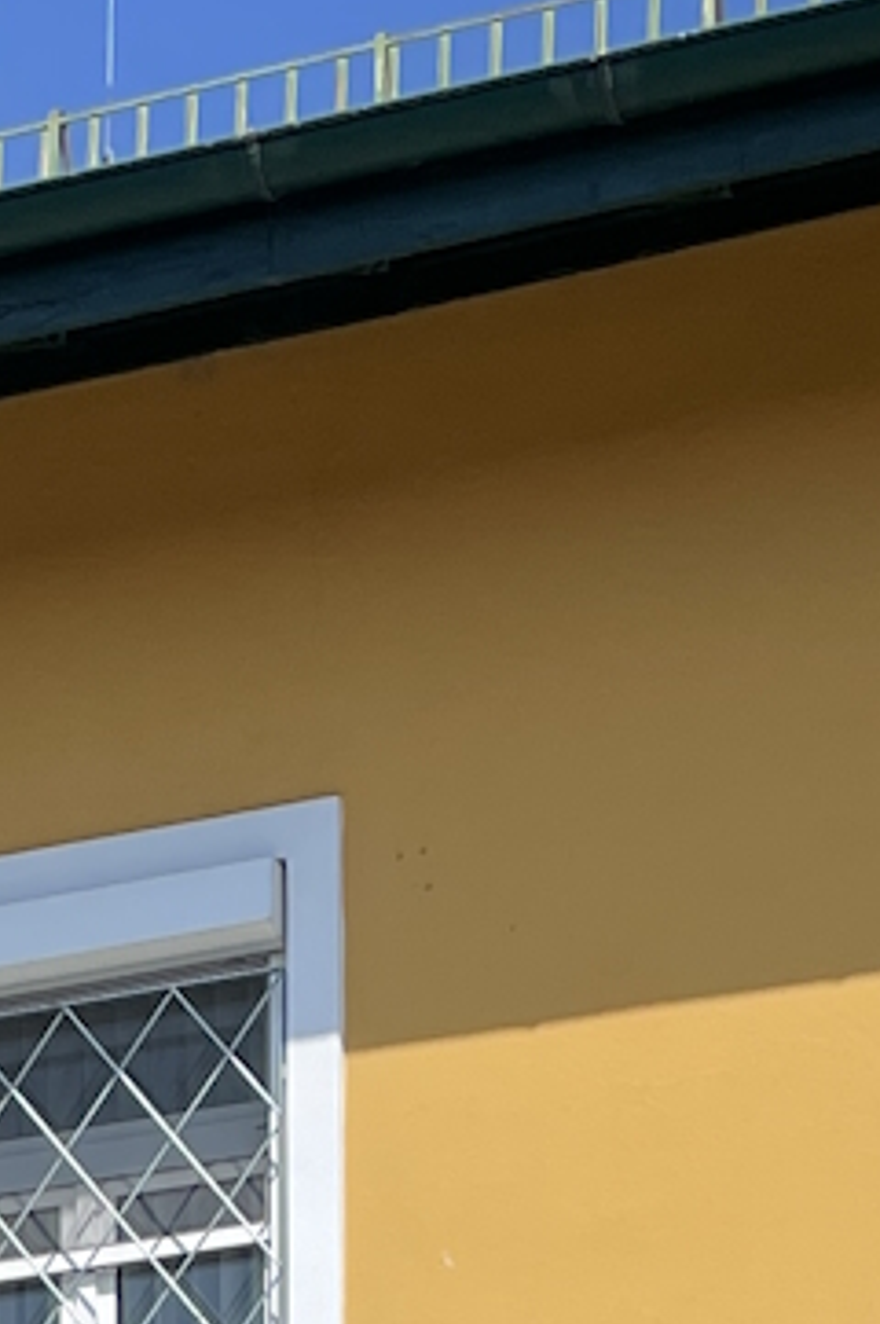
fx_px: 5290
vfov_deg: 12.8
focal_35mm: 144
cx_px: -154
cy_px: 2483
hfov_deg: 9.4
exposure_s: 1/3610
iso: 32
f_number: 1.6
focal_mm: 4.2
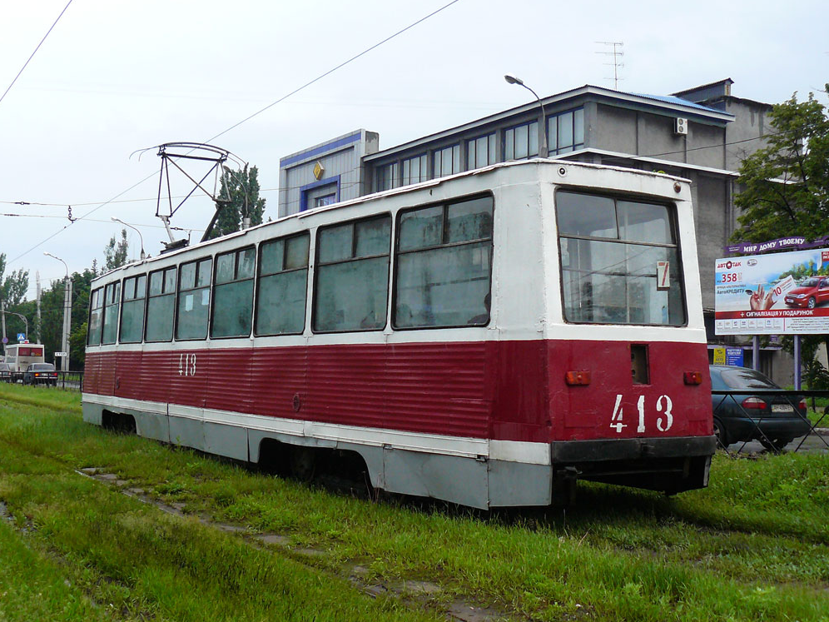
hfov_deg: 50.1
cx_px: 423
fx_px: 886
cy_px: 304
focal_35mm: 37
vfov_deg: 38.7
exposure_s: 1/500
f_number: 2.8
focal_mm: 6
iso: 200
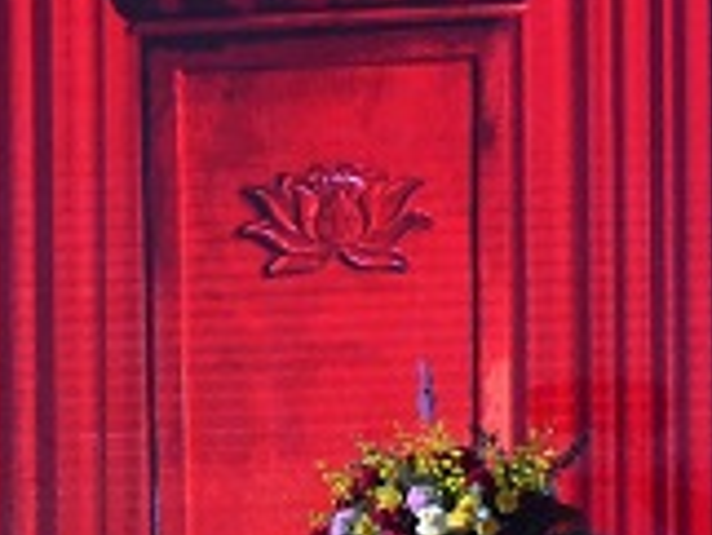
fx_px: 13297
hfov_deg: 3.1
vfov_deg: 2.3
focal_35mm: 646
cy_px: 707
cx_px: 1114
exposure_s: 1/200
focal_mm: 120
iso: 5000
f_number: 13
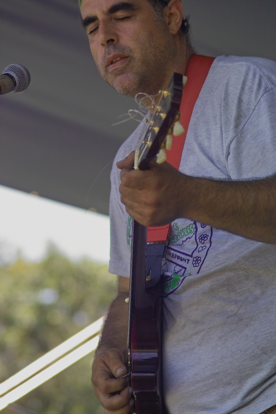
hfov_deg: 7.7
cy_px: 207
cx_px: 138
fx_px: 2058
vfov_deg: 11.5
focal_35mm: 179
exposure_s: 1/180
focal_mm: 105
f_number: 4
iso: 200
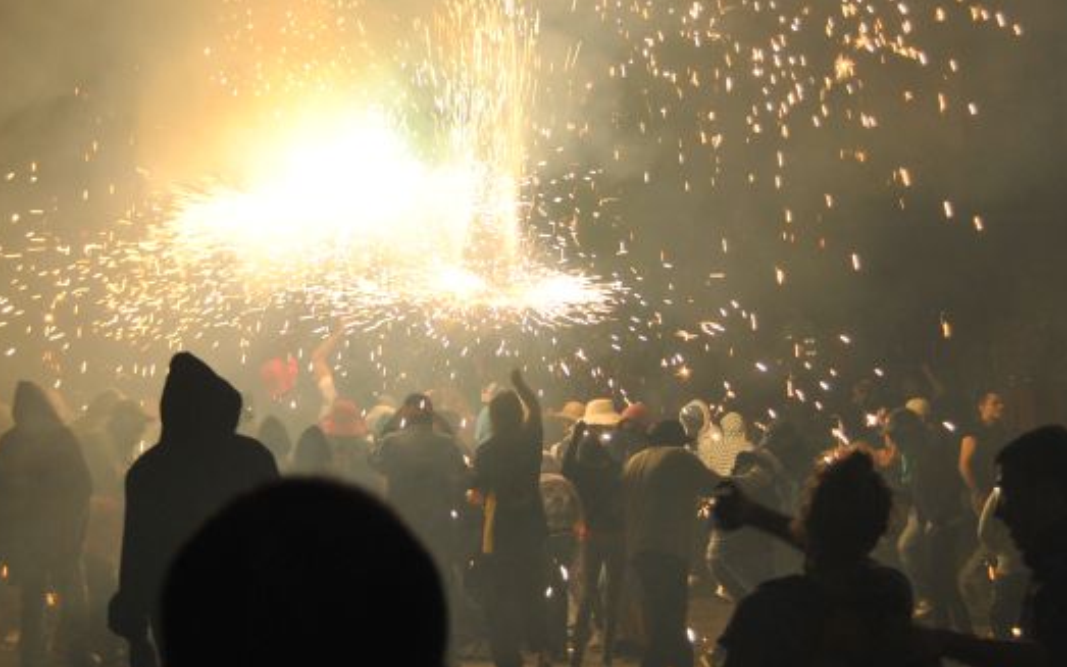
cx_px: 302
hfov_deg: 21.5
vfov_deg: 13.6
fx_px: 2792
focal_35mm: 96
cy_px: 242
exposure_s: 1/60
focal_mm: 32
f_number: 4.5
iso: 200
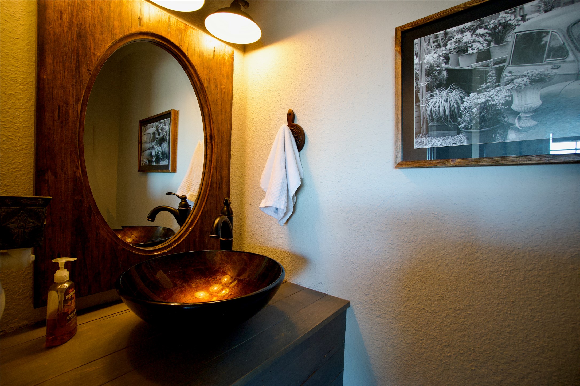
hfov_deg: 100.4
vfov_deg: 77.3
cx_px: 290
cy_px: 193
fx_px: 242
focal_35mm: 15
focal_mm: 10
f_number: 5.6
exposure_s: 1/50
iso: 2000
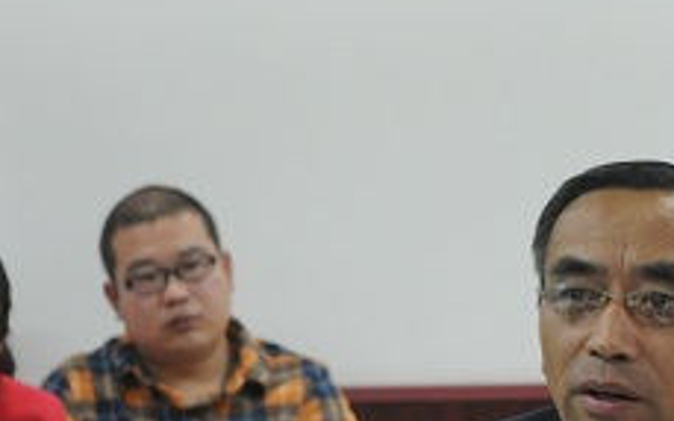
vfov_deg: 6.6
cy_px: 397
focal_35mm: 198
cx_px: 584
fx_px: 3636
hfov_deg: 10.5
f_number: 4.5
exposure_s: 1/30
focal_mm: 70
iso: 2000
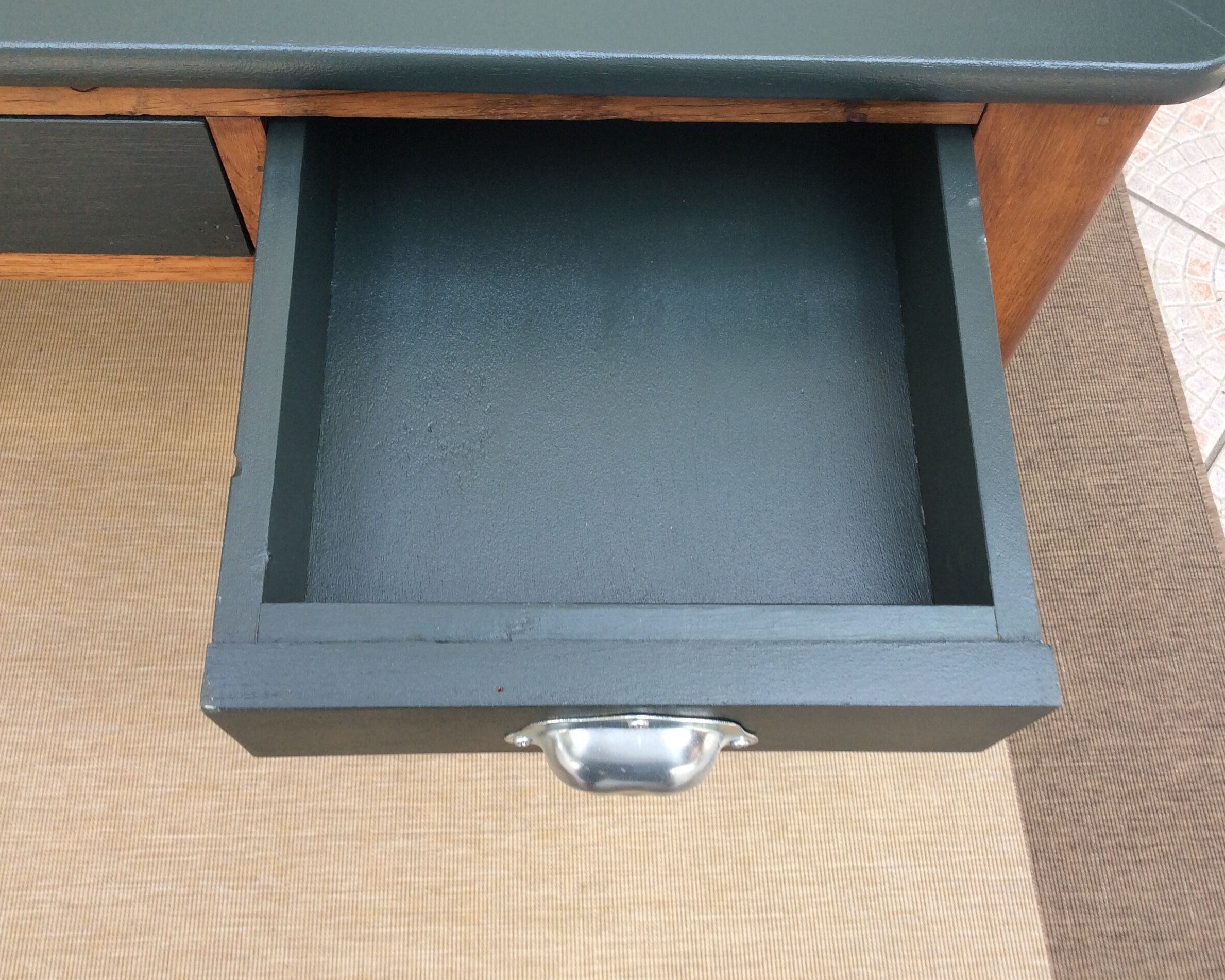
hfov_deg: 52.8
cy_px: 496
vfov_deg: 43.4
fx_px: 1233
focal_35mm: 34
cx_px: 624
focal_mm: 3.3
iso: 32
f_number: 2.4
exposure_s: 1/111
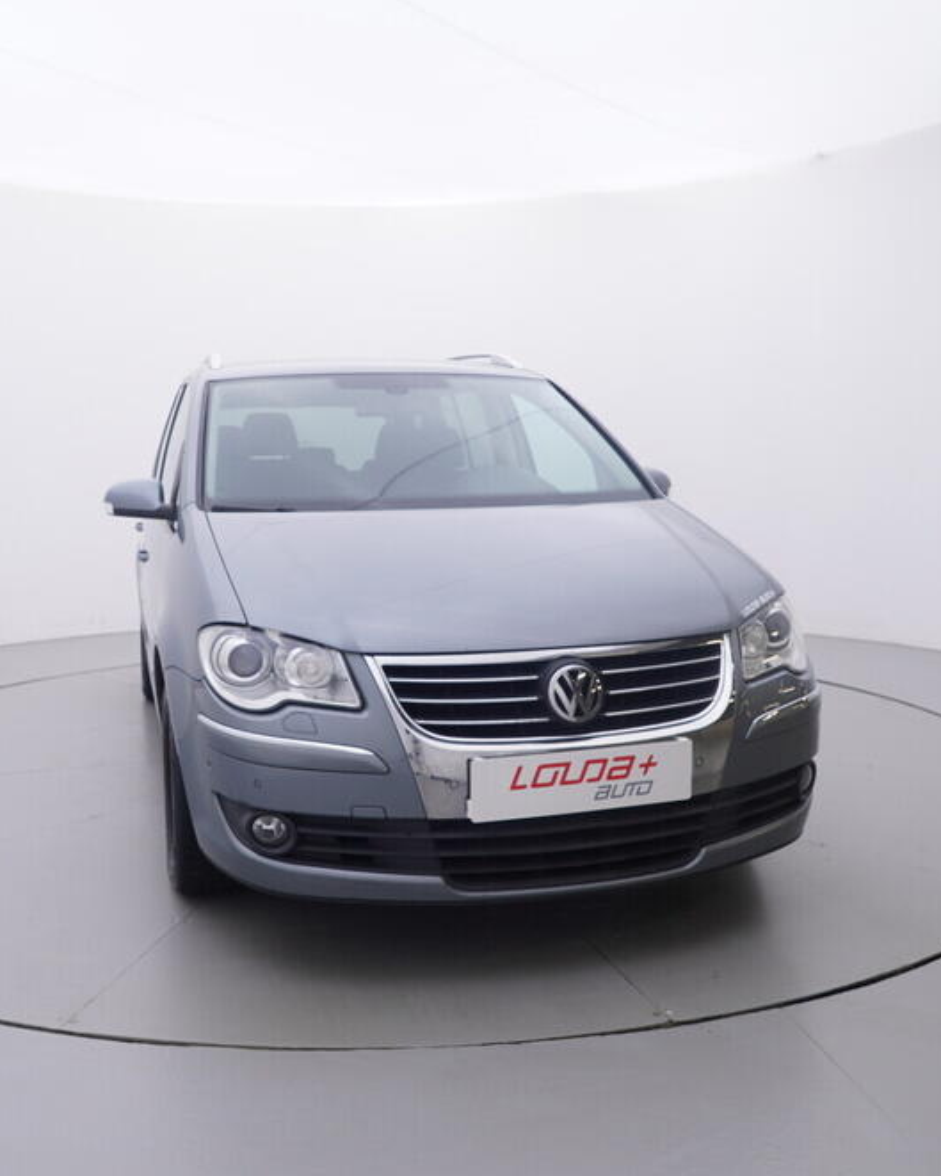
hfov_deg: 44.7
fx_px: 1139
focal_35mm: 33
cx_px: 382
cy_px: 592
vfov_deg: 54.6
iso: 200
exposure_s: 1/80
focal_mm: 15
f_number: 5
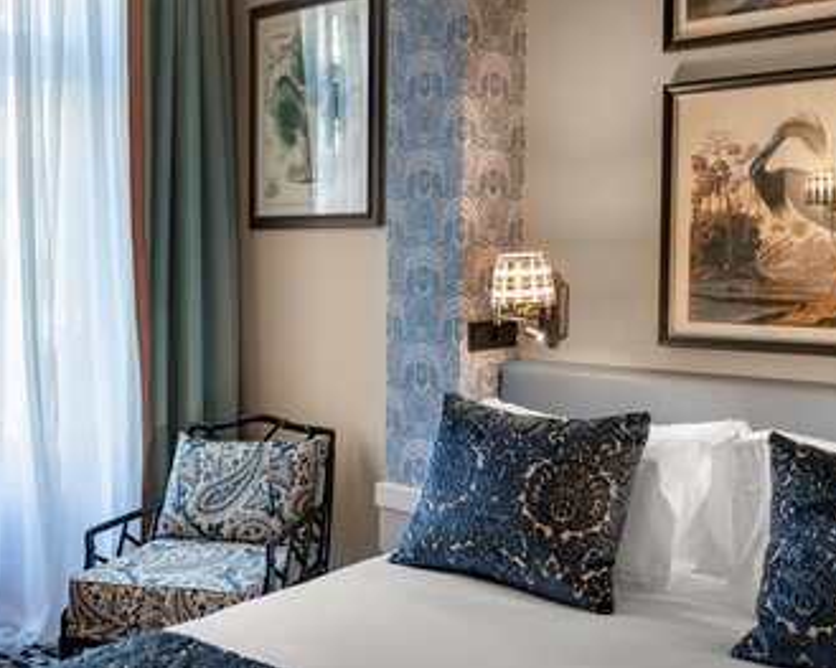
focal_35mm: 40
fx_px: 989
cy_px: 334
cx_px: 488
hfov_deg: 45.6
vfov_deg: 37.3
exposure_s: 1/2
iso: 64
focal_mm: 35
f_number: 8
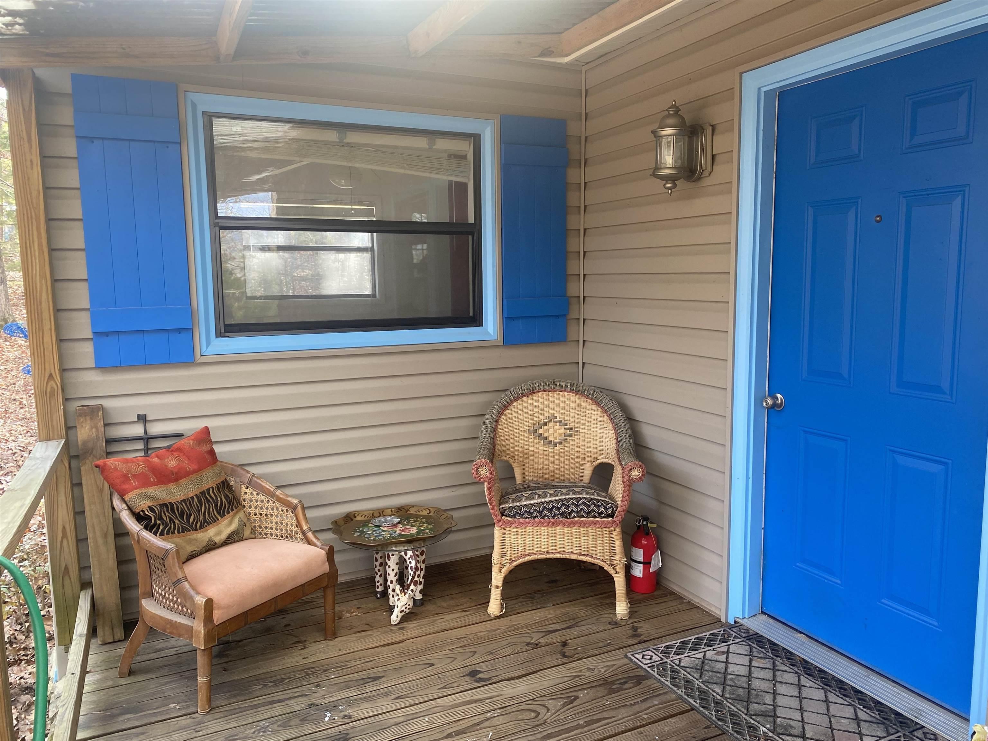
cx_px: 494
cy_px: 370
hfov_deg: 67.3
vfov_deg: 53.1
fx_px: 742
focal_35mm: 26
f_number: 1.8
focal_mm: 4.25
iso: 100
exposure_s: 1/121
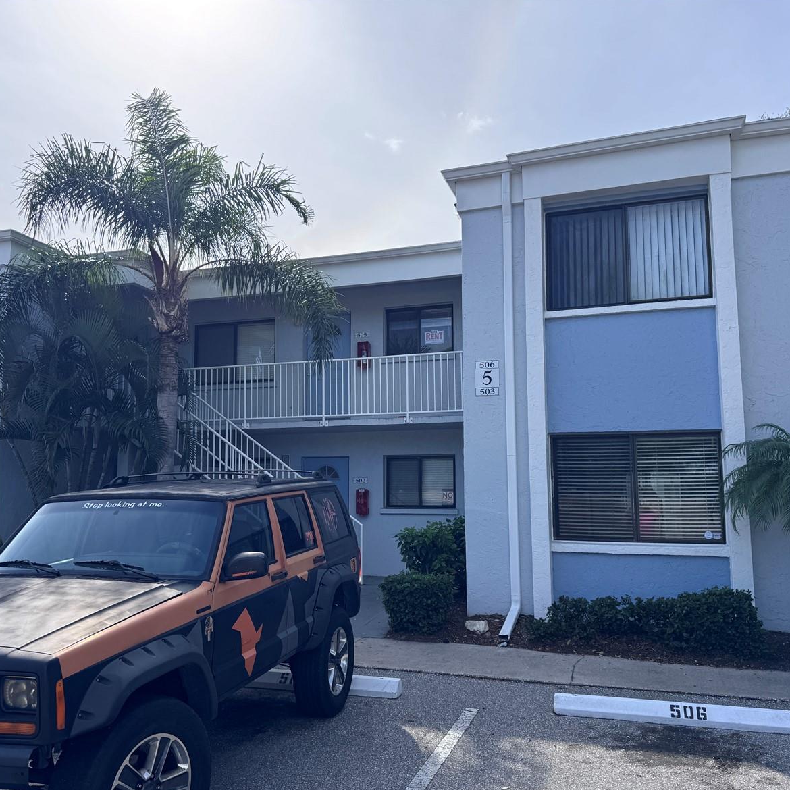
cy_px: 400
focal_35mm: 29
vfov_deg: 55.6
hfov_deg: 55.6
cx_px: 383
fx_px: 749
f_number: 1.78
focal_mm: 6.76
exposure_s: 1/4310
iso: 80
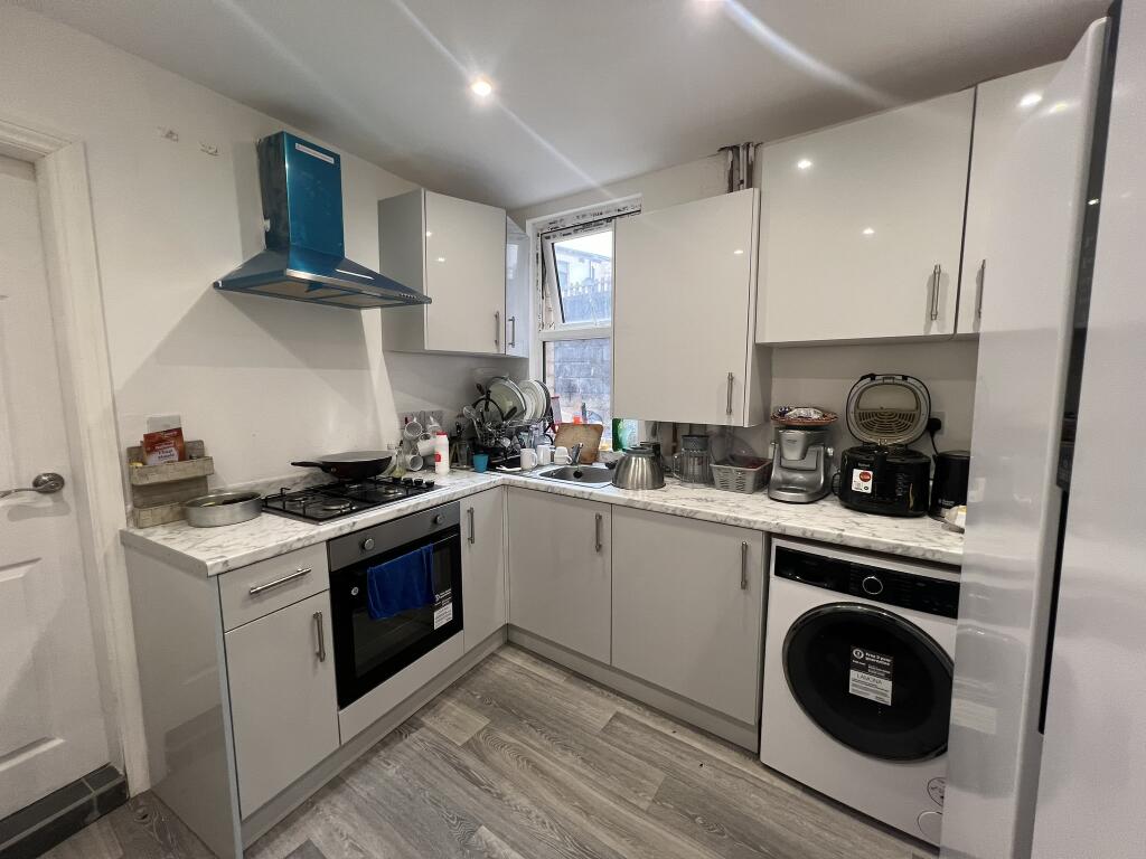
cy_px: 430
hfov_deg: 106.2
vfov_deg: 89.9
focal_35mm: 13
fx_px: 430
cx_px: 573
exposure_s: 1/50
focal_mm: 1.57
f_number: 1.8
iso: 125
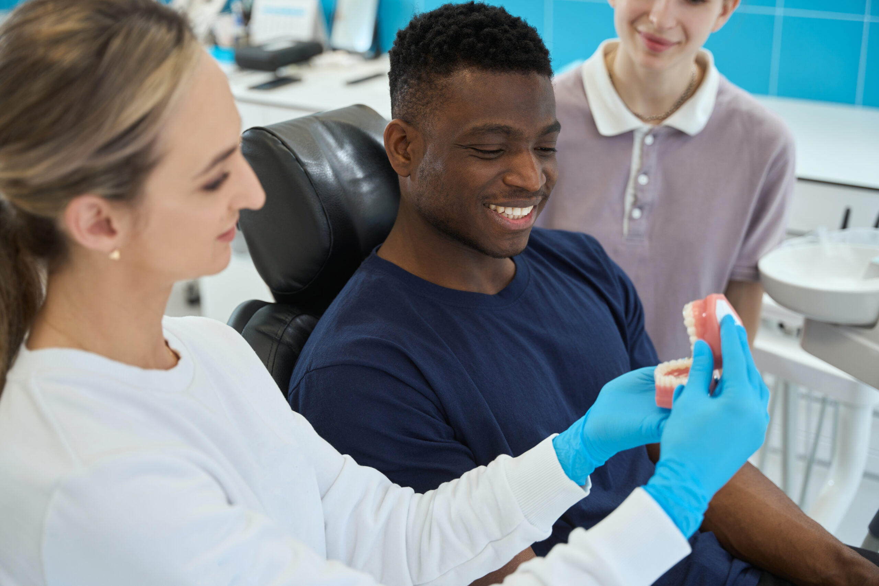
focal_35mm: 50
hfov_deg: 40.0
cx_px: 440
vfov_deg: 27.3
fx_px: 1209
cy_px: 293
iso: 320
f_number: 2.8
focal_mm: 49.5
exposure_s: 1/250
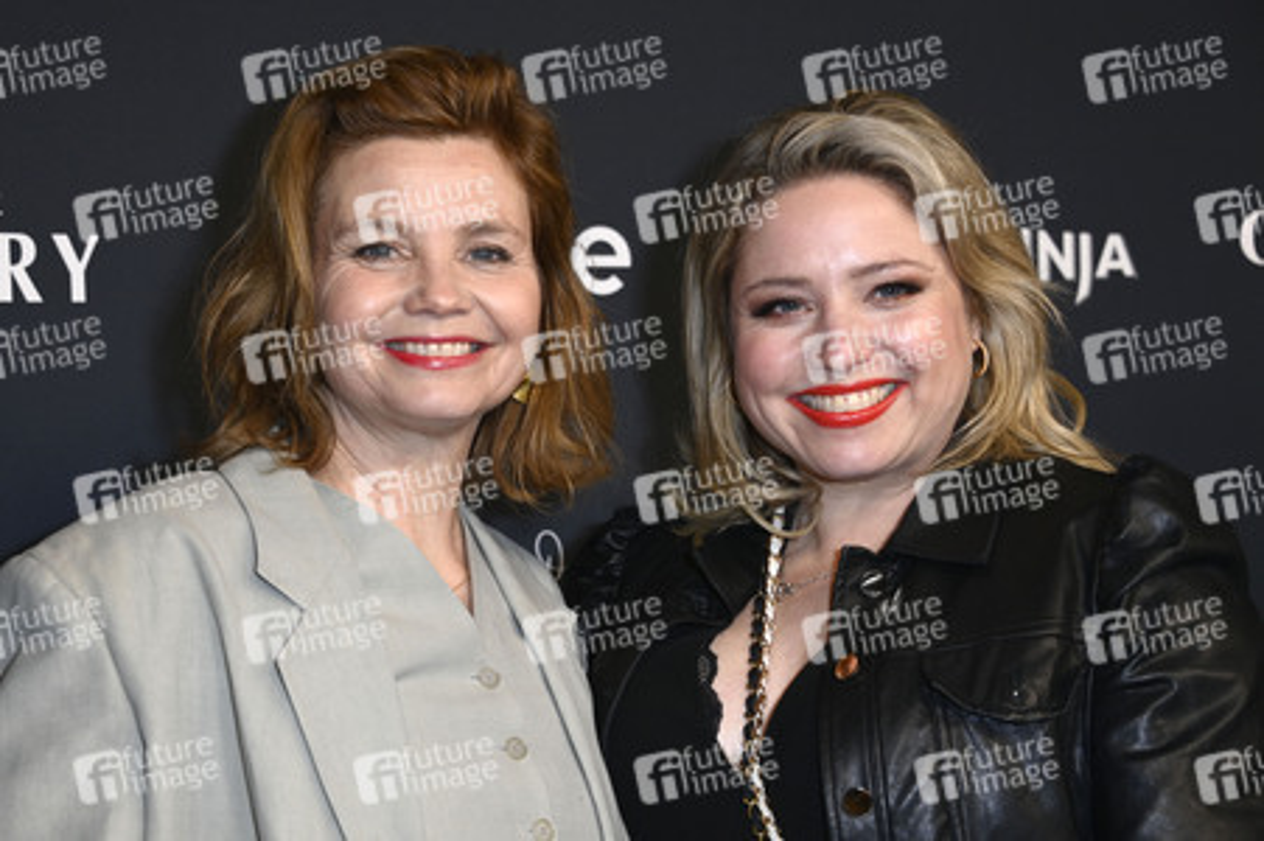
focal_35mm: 85
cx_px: 632
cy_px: 420
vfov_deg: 16.0
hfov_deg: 23.9
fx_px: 2982
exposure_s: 1/250
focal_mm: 85
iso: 800
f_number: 6.3
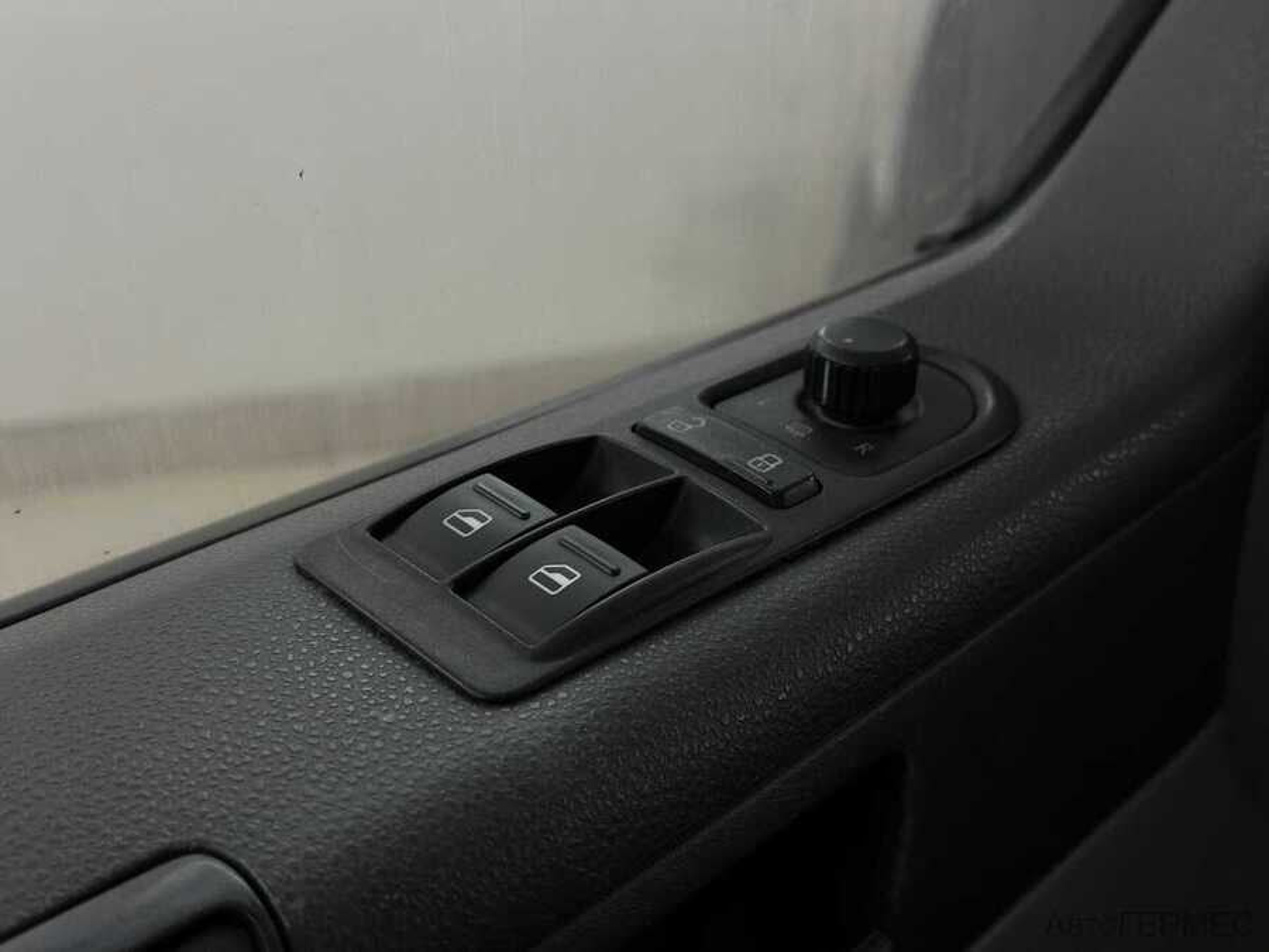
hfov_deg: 39.7
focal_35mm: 48
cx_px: 634
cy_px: 476
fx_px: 1760
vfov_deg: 30.3
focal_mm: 6.86
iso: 125
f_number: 1.78
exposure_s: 1/100
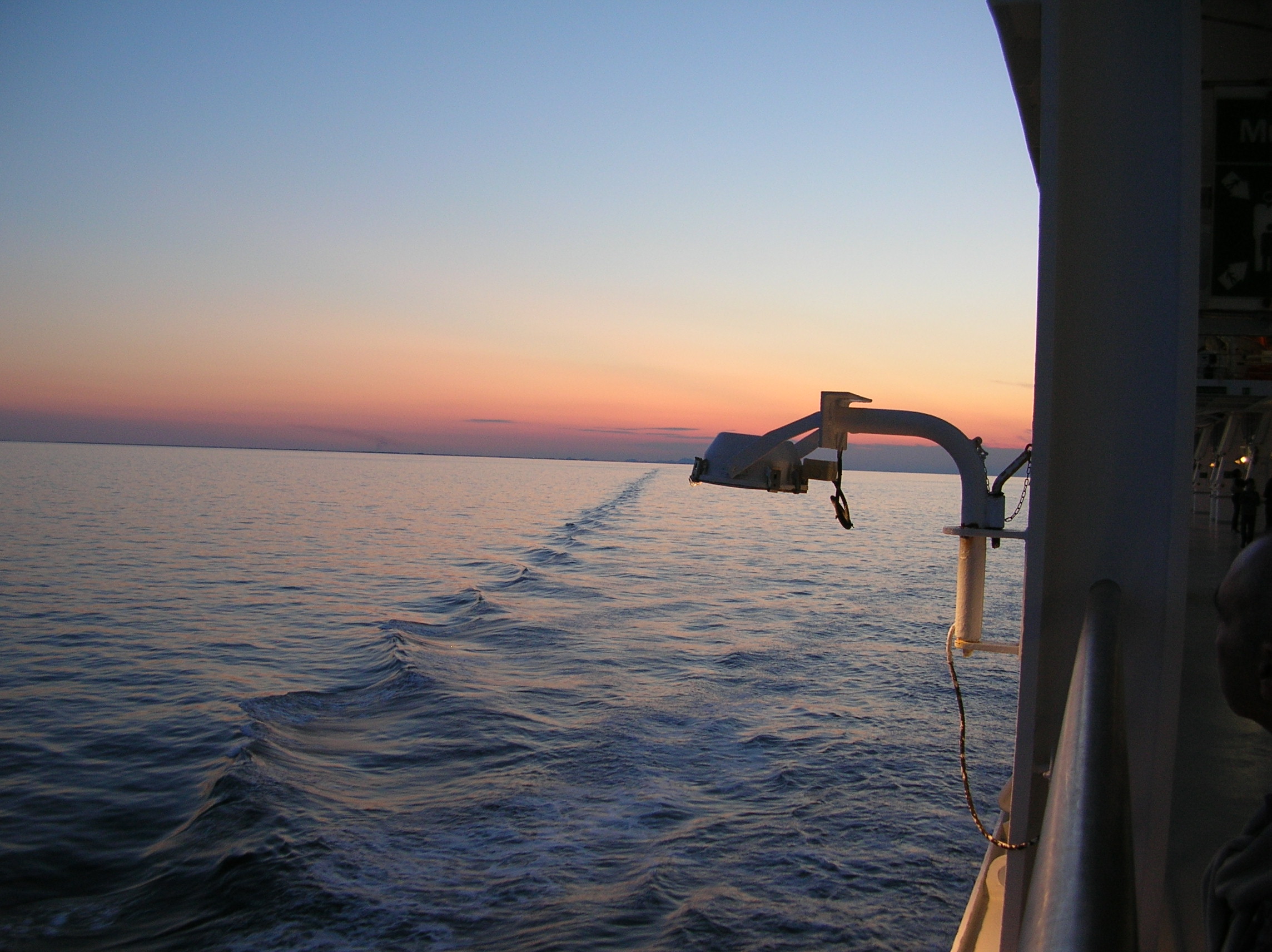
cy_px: 476
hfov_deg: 52.7
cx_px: 636
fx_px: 1285
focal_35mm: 35
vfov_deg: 40.6
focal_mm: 5.8
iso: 50
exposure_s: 1/35.1
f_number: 2.8
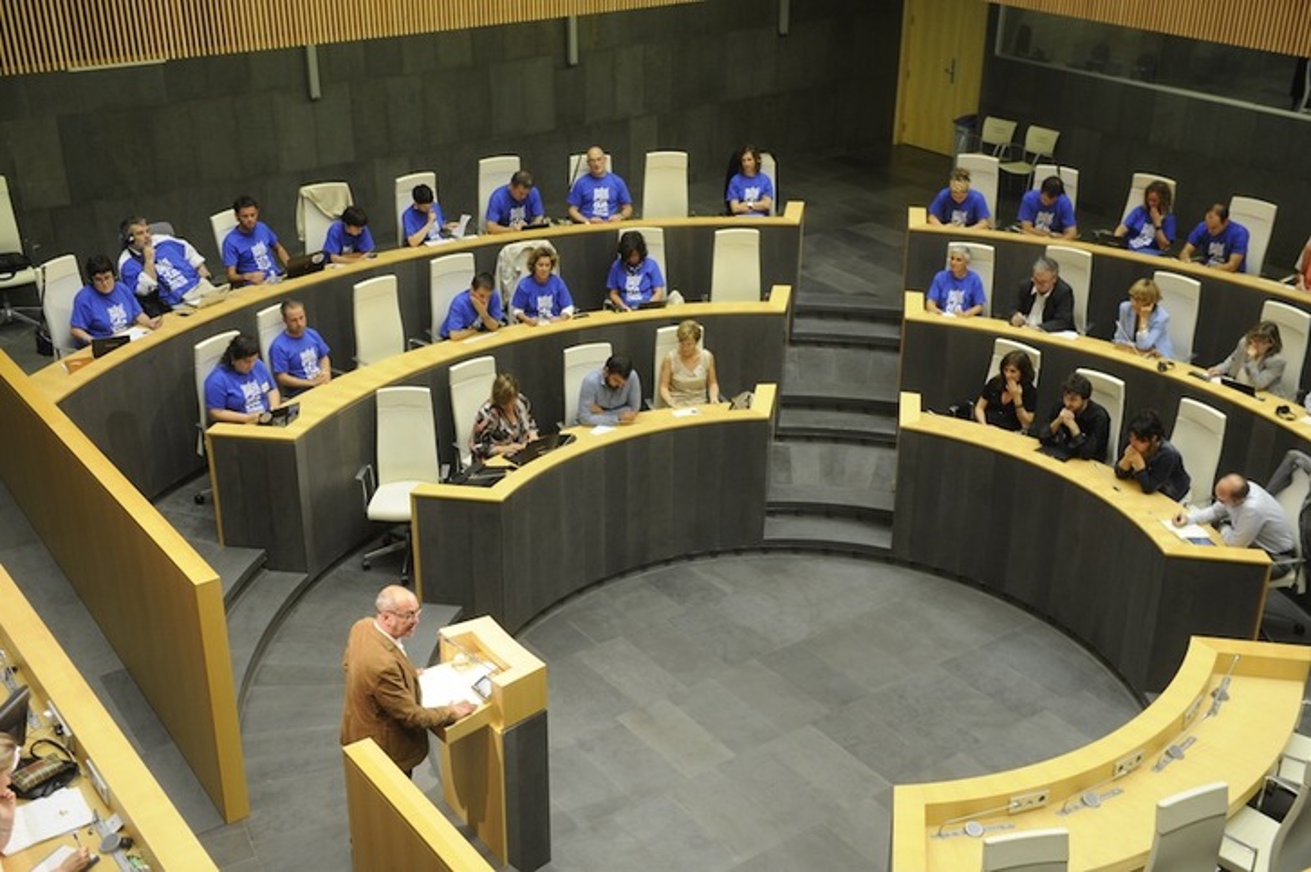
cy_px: 436
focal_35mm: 42
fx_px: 1528
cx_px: 656
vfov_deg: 31.8
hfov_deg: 46.4
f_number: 4
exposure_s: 1/50
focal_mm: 42
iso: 1000
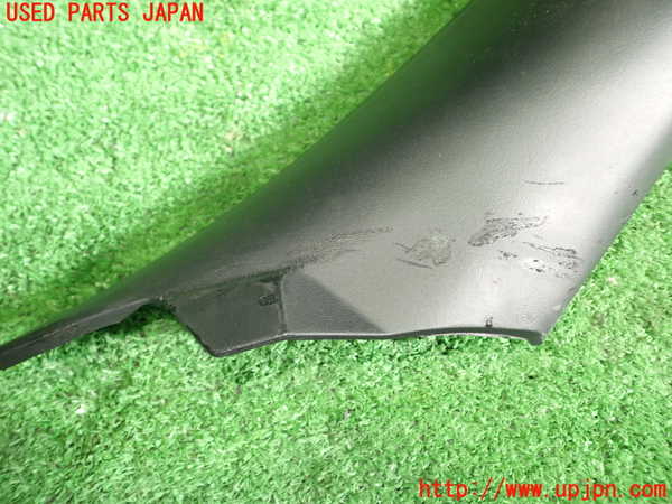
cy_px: 252
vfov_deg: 46.8
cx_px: 336
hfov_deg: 60.0
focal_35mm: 30
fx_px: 582
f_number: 2.3
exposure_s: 1/30
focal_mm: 5.4
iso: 320
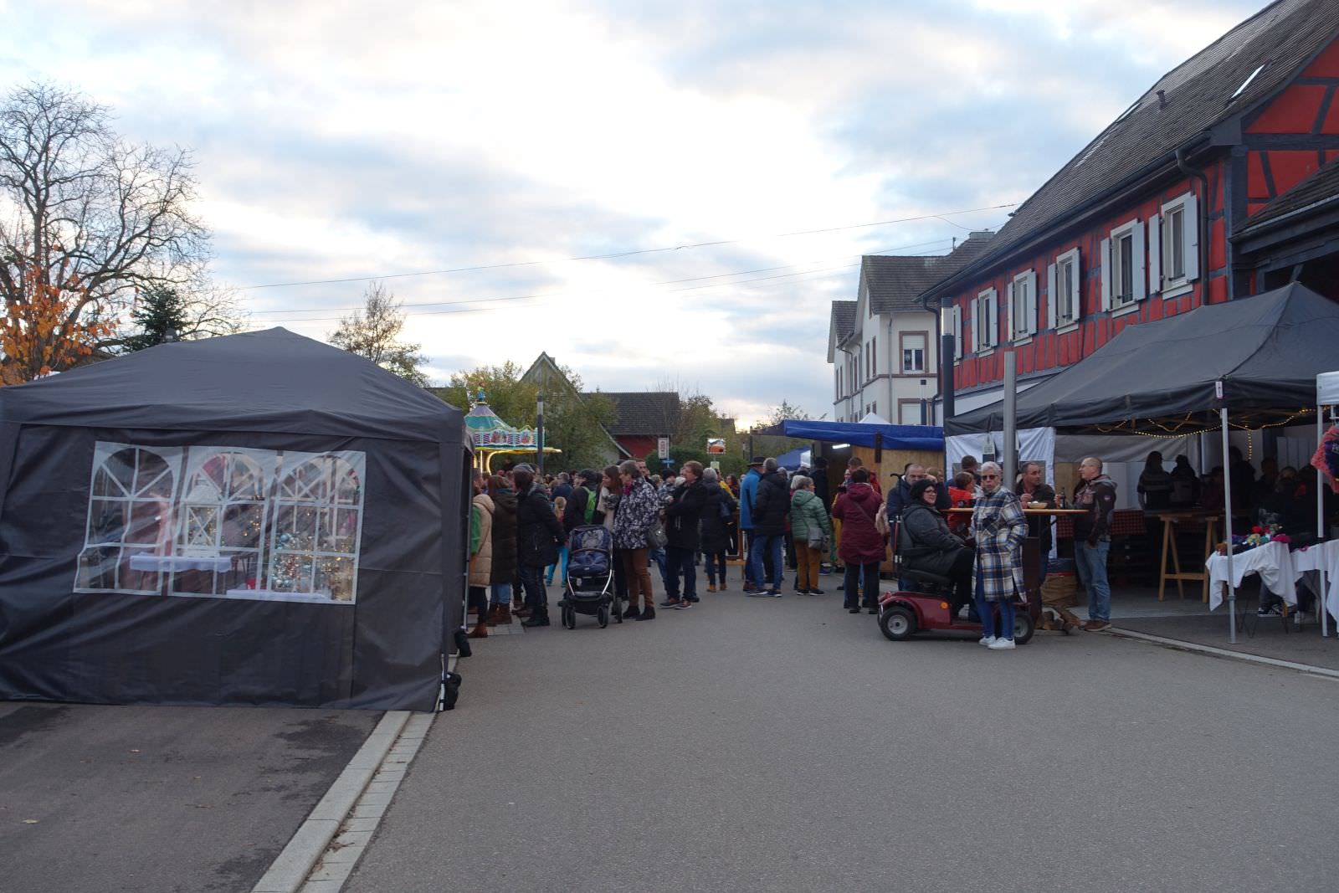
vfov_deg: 37.9
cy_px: 446
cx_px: 670
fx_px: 1302
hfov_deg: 54.4
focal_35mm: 35
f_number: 3.5
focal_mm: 12.99
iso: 125
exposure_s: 1/80
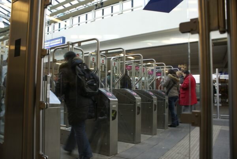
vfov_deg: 48.1
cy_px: 80
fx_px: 178
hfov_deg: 67.3
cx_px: 118
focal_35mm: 27
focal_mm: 18
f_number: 3.5
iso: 100
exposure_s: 1/30
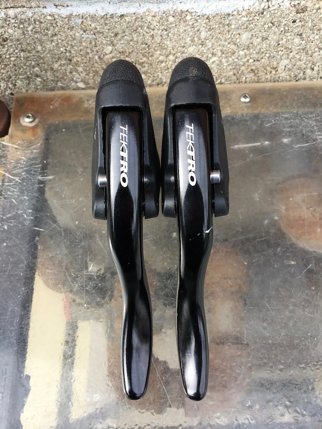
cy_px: 214
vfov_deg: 61.7
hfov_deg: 48.2
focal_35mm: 29
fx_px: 360
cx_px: 161
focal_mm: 4.15
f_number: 2.2
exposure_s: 1/149
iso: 25
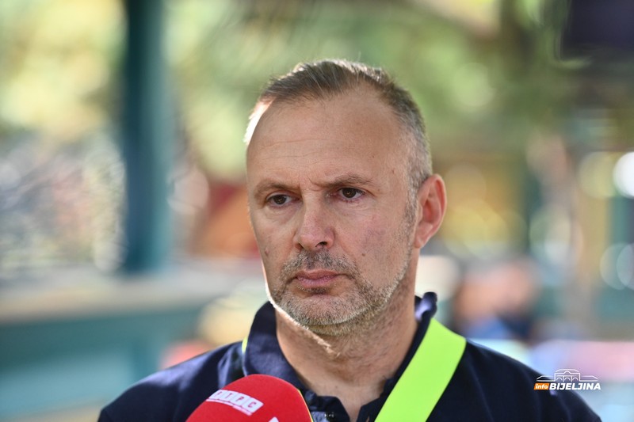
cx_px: 317
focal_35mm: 140
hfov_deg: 14.7
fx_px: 2465
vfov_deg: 9.8
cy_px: 211
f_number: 2.8
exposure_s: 1/1250
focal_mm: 140
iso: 800
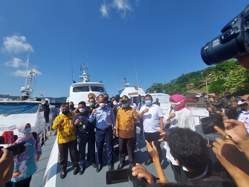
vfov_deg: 89.9
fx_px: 94
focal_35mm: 13
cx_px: 124
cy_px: 94
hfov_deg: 106.2
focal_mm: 1.74
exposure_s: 1/2681
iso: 50
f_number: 2.2
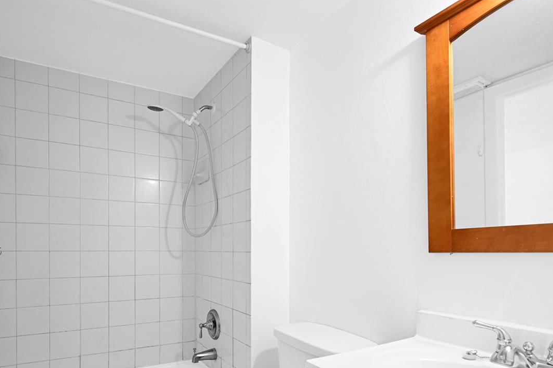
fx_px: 323
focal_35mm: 21
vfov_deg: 57.9
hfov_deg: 81.0
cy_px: 252
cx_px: 250
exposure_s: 1/15
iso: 200
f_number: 4
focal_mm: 14
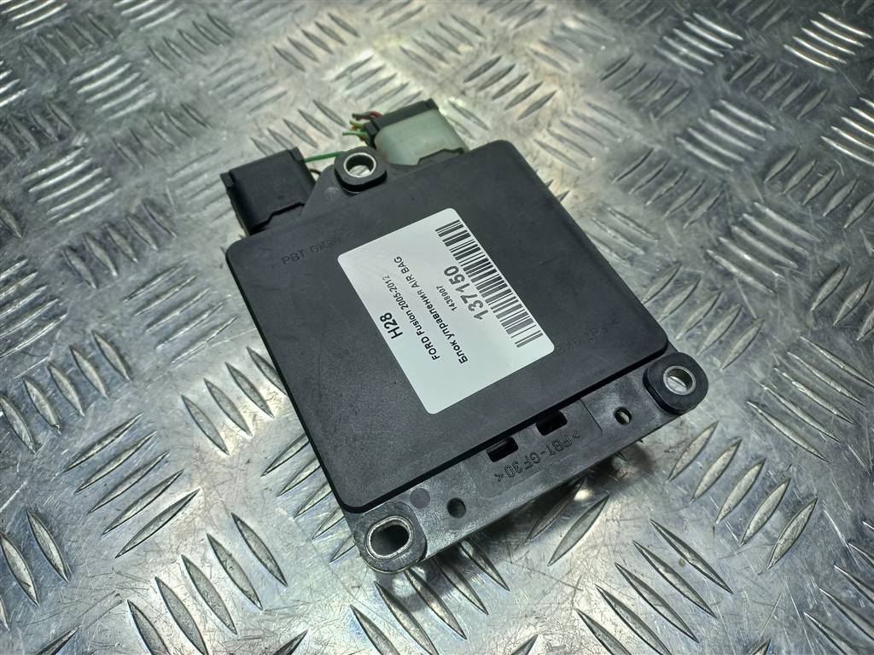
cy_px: 328
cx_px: 437
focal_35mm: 25
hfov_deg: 69.4
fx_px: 631
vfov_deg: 54.9
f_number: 1.8
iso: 32
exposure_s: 1/100
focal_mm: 4.6
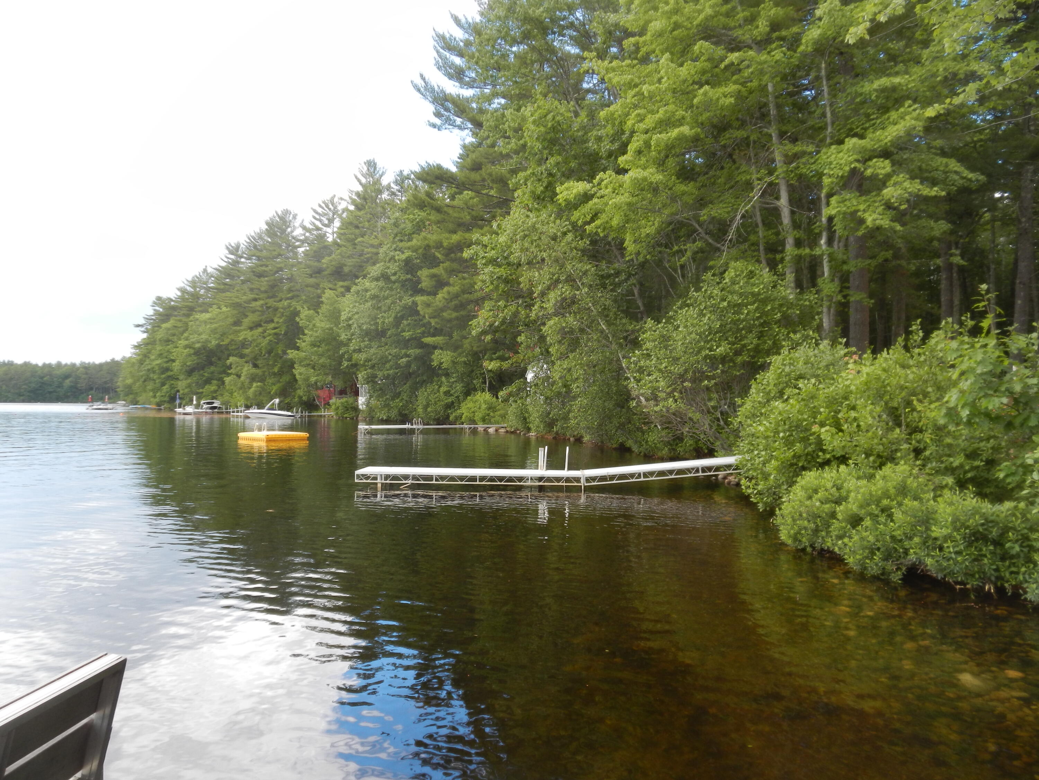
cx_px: 520
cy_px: 390
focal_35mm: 25
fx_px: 750
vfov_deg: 54.9
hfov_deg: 69.4
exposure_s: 1/320
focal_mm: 4.5
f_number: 3.2
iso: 125
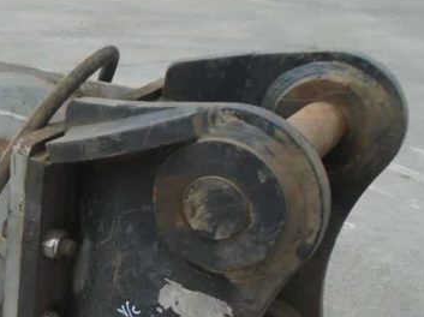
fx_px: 722
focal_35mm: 59
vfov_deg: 24.5
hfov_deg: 29.9
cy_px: 237
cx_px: -23
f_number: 3.2
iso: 100
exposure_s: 1/800
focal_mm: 4.6
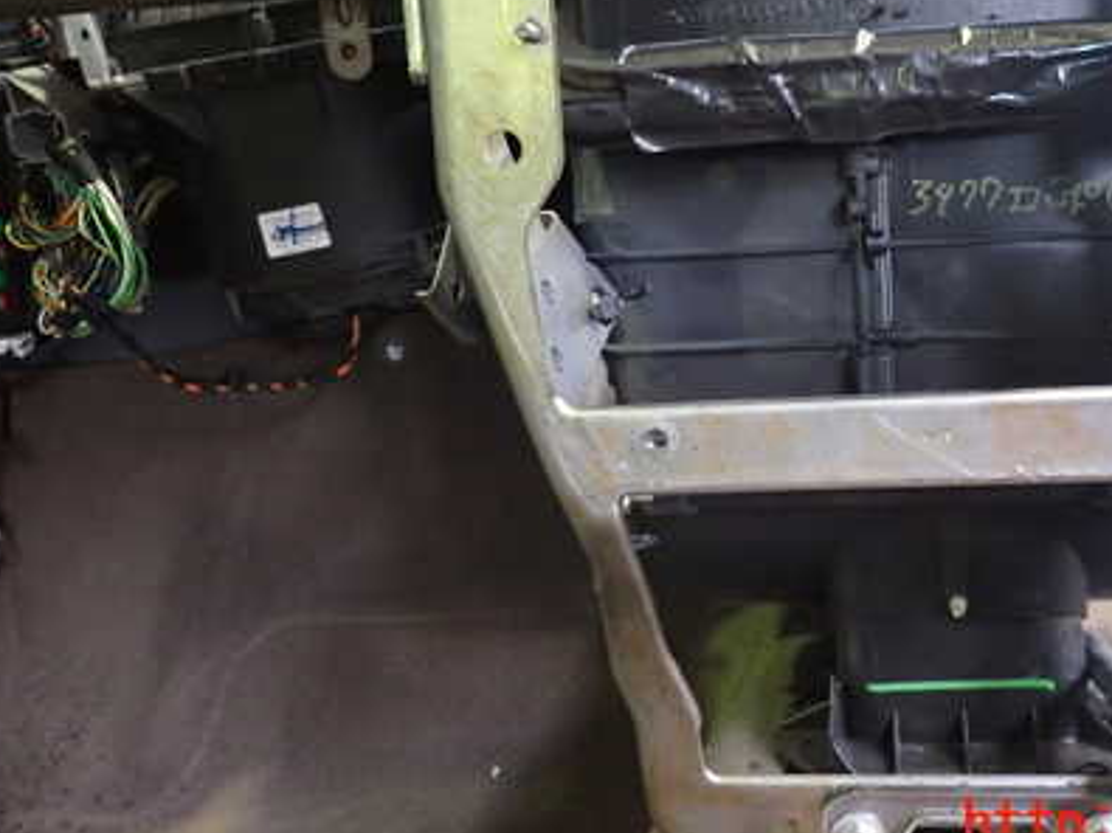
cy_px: 228
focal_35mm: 38
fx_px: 1220
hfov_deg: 48.1
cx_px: 754
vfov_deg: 37.0
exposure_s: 1/30
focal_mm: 4.5
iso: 800
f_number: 2
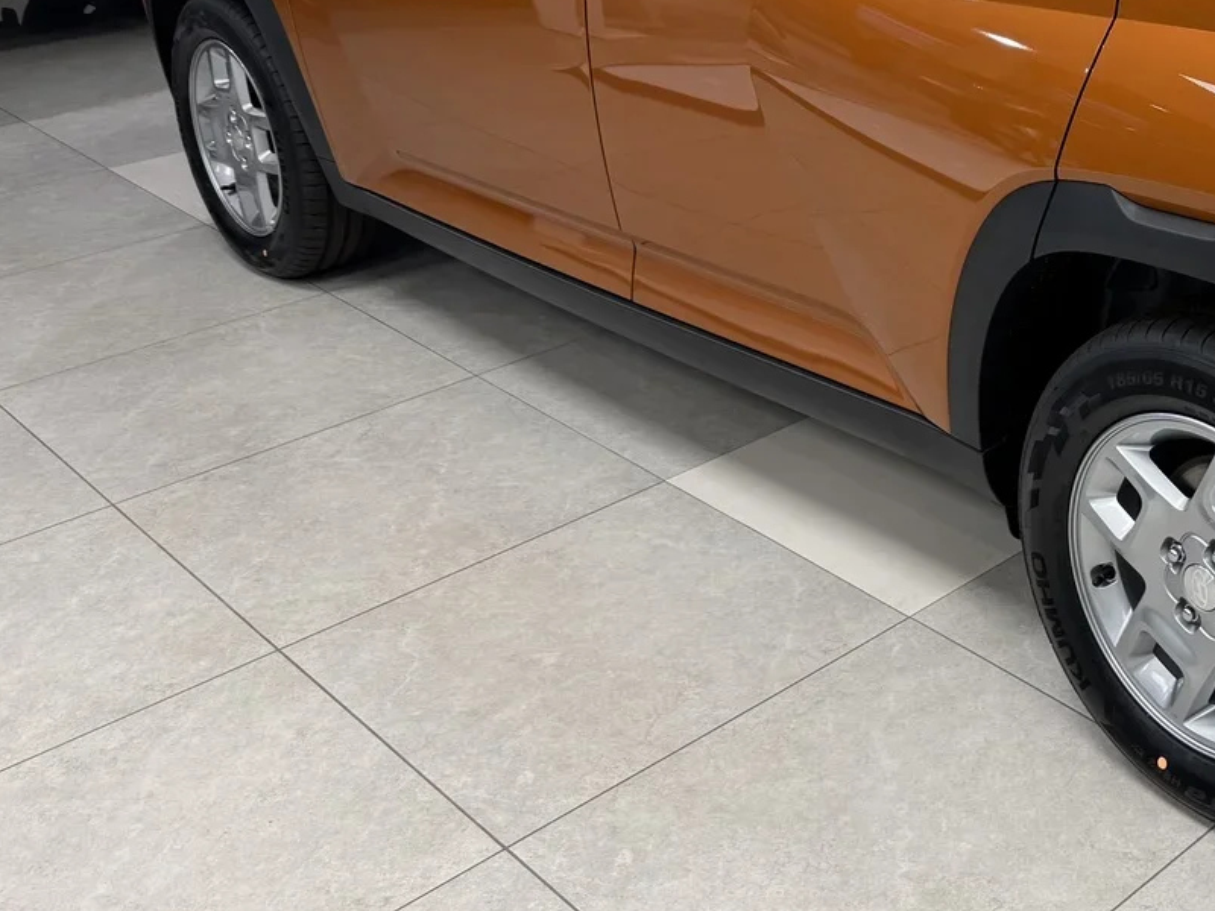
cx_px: 1213
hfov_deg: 35.8
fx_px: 1685
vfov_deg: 29.2
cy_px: 111
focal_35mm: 48
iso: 100
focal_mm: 6.76
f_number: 1.78
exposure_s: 1/100
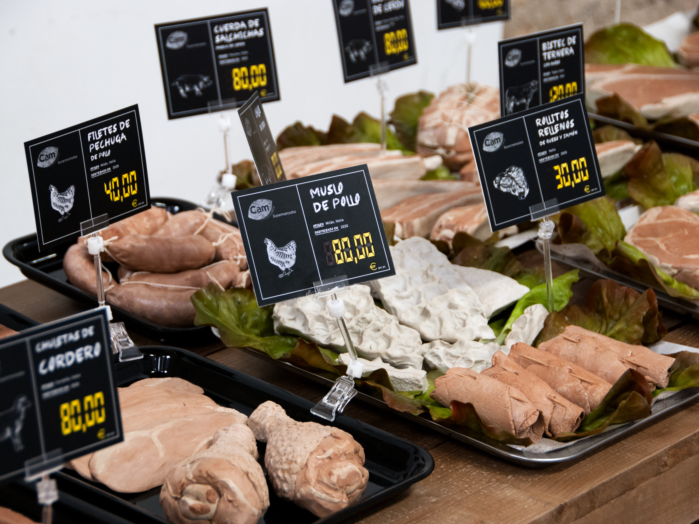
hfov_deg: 15.2
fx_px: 2625
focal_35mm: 130
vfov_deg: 11.4
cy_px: 262
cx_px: 337
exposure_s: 1/5
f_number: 5.3
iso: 400
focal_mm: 80
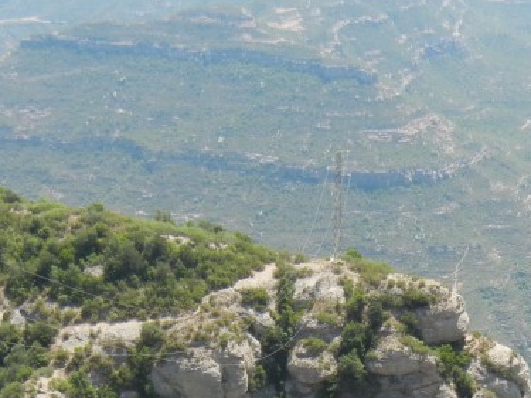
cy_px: 524
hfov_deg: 23.7
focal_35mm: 82
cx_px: 351
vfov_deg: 16.9
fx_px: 1257
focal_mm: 5.4
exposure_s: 1/633
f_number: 3.5
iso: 160
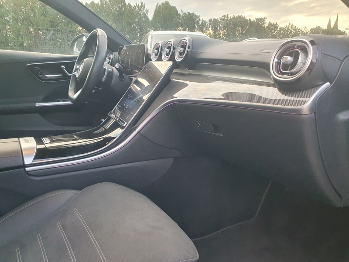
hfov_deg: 67.3
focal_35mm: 26
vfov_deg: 53.1
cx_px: 174
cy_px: 131
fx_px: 262
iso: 125
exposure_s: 1/100
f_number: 2.4
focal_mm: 4.32
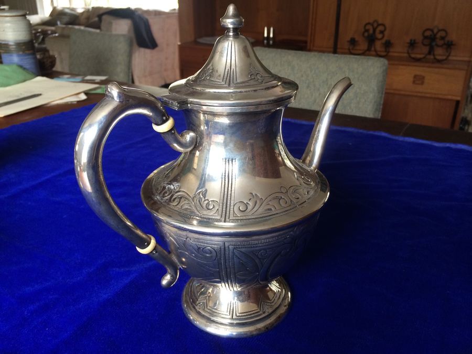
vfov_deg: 46.8
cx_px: 236
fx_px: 409
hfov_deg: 60.0
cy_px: 177
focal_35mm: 30
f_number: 2.2
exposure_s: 1/30
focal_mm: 4.12
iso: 80
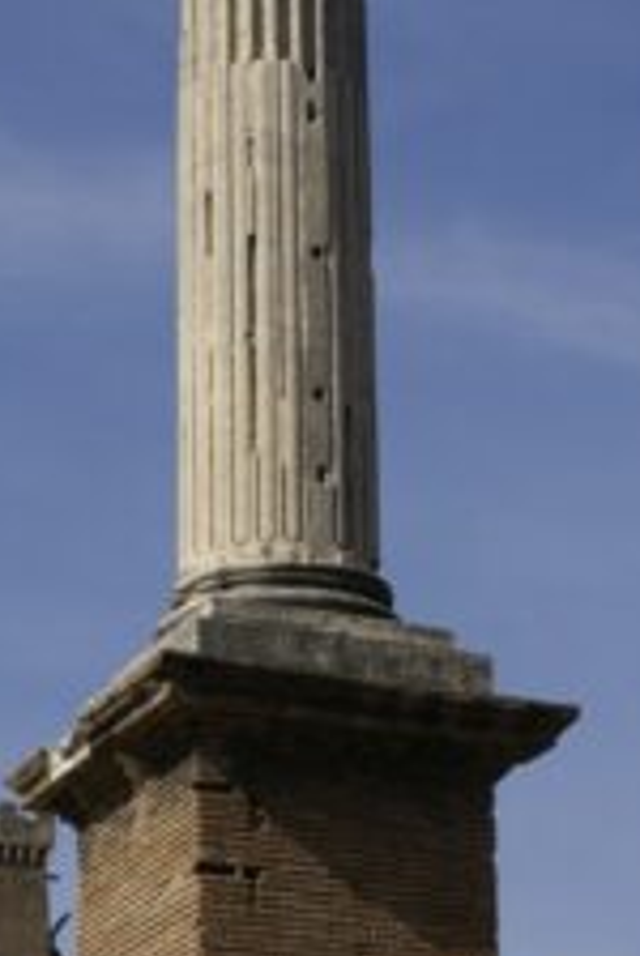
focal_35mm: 140
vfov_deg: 14.6
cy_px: 662
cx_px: 333
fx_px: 3731
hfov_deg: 9.8
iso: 100
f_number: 9
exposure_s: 1/320
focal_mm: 35
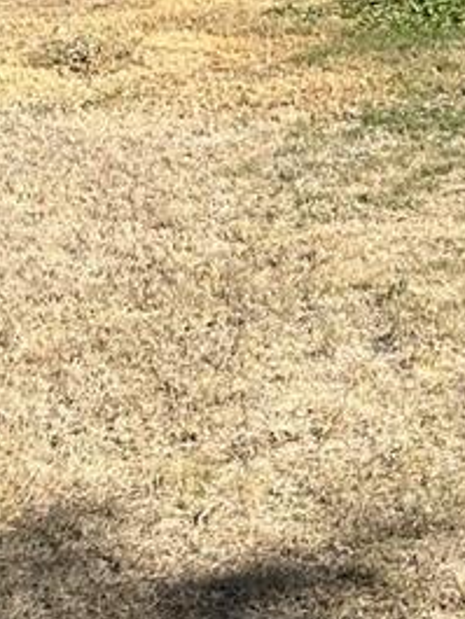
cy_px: -493
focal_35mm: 136
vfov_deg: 13.1
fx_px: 2434
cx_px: 1025
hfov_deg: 9.9
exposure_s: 1/4184
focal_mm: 6.86
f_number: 1.78
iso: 80
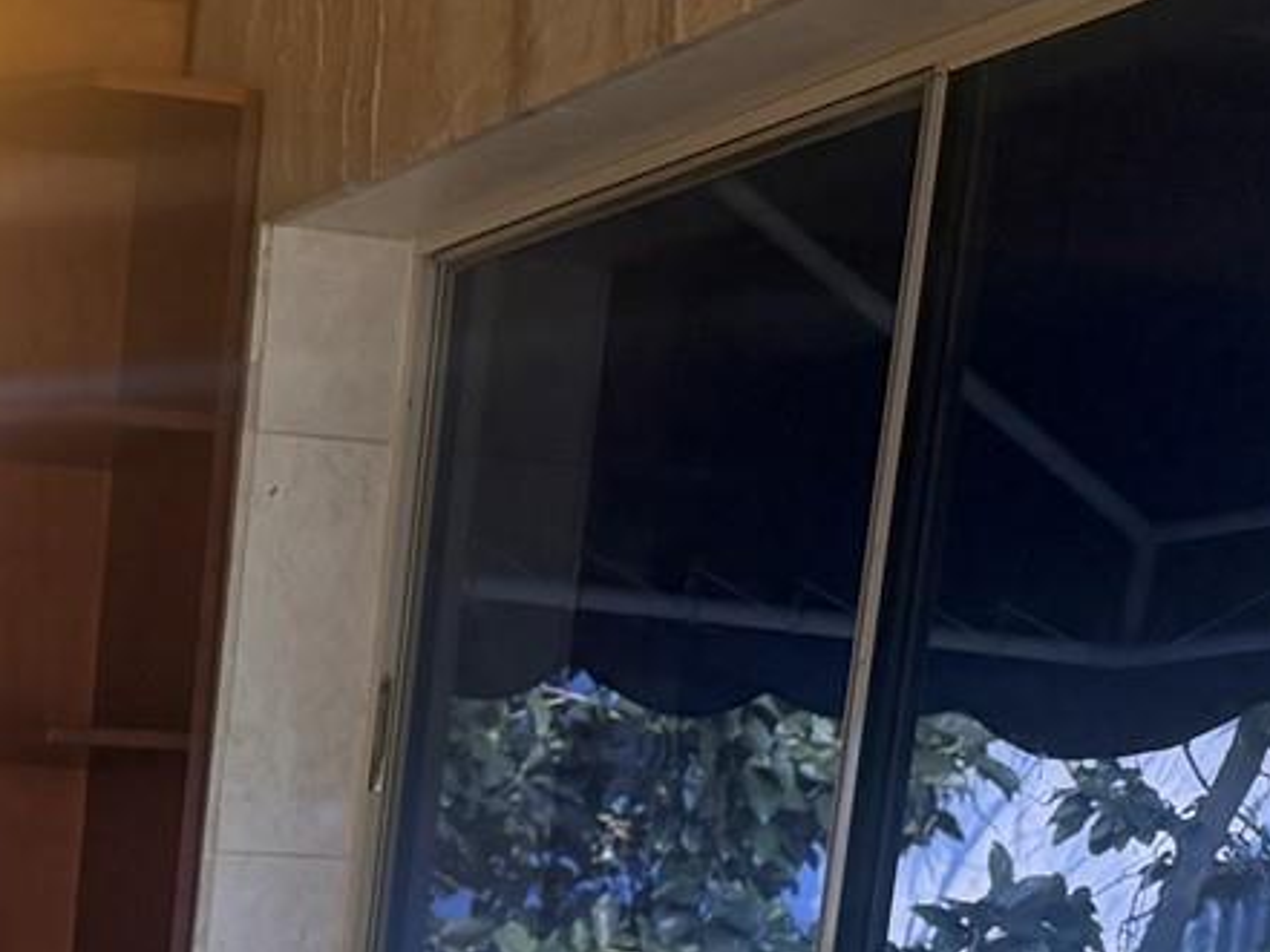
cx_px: -625
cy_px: 1631
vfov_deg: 15.1
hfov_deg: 19.6
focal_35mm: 87
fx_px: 3193
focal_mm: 6.76
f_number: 1.78
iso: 200
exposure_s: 1/120
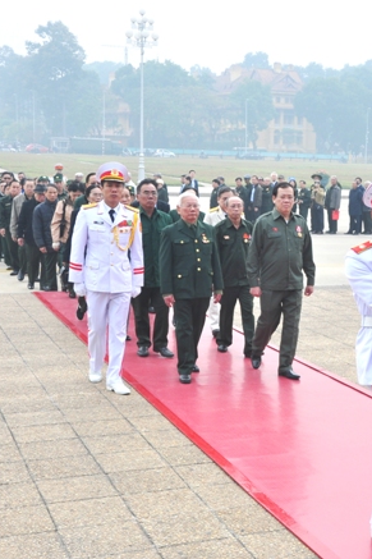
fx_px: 962
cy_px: 302
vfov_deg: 32.4
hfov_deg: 21.3
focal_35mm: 62
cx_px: 350
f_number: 8
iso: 200
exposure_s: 1/125
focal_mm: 24
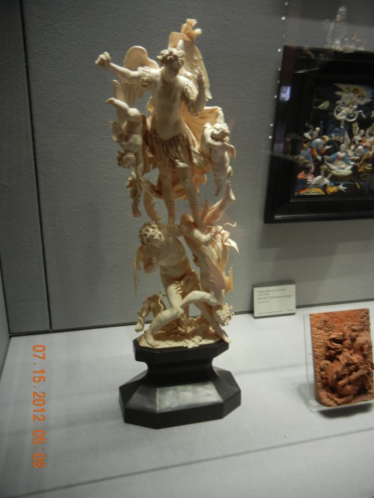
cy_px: 249
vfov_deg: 60.0
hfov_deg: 46.8
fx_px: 432
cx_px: 187
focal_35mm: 30
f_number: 3.5
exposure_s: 1/5.5
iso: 200
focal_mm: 5.4
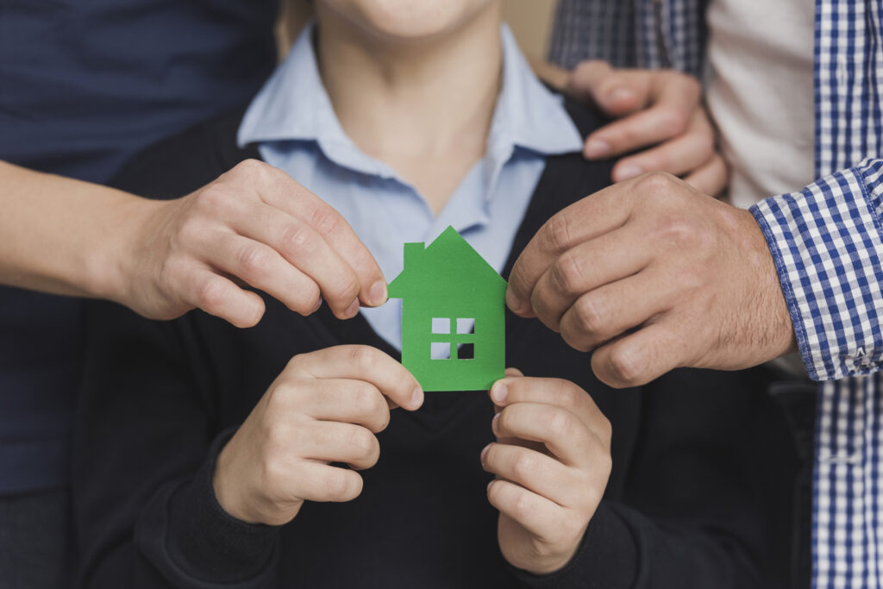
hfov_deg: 12.5
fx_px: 4047
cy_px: 294
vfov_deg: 8.3
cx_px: 442
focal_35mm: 165
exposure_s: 1/160
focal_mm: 165
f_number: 4.5
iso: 400
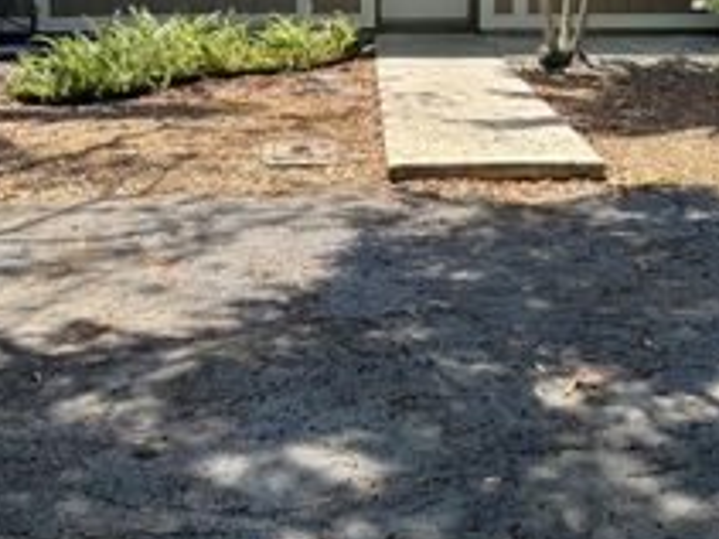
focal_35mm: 57
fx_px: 1183
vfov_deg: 24.2
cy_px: -29
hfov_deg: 33.8
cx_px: 392
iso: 80
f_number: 1.78
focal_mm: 6.76
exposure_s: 1/1678
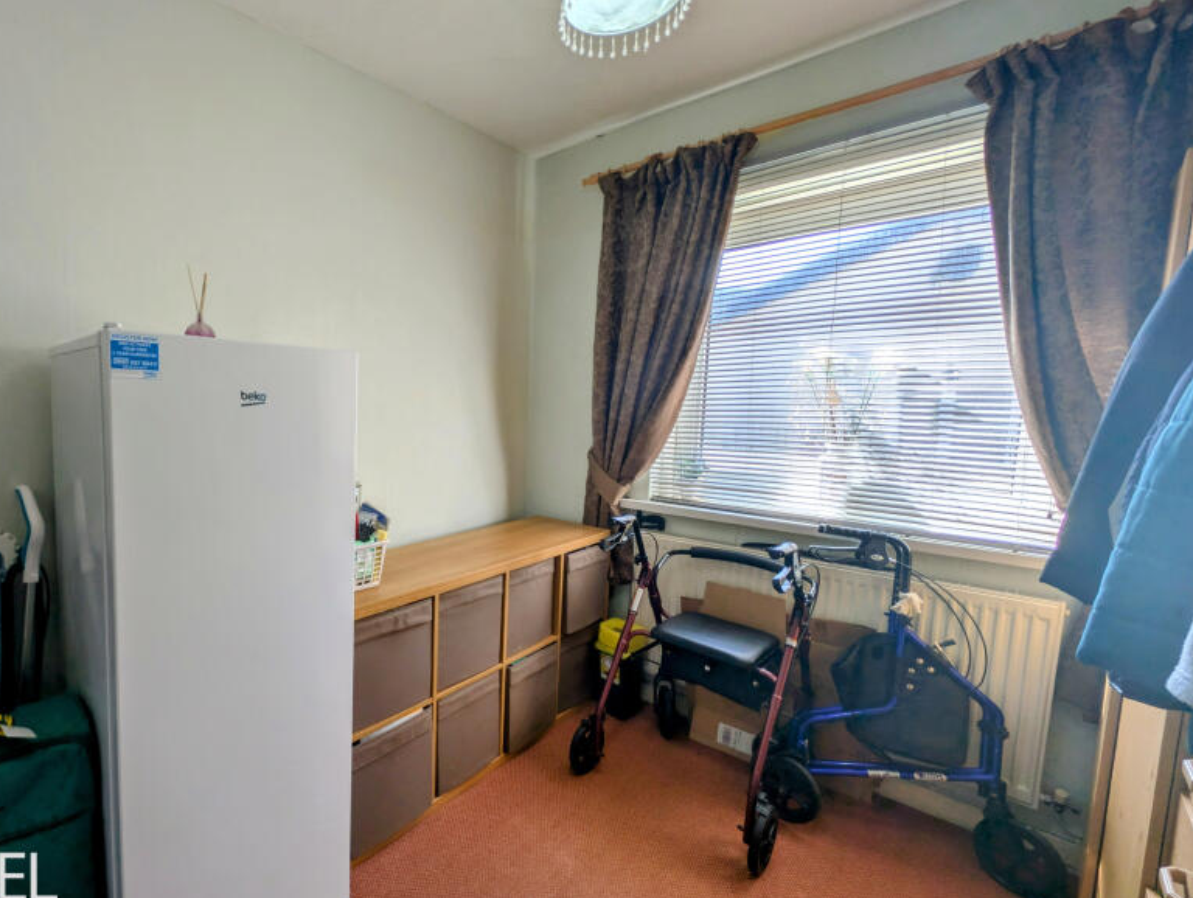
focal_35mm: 16
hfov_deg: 91.5
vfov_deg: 78.2
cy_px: 461
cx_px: 412
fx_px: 552
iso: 39
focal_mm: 2.23
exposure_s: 1/276
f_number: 1.95
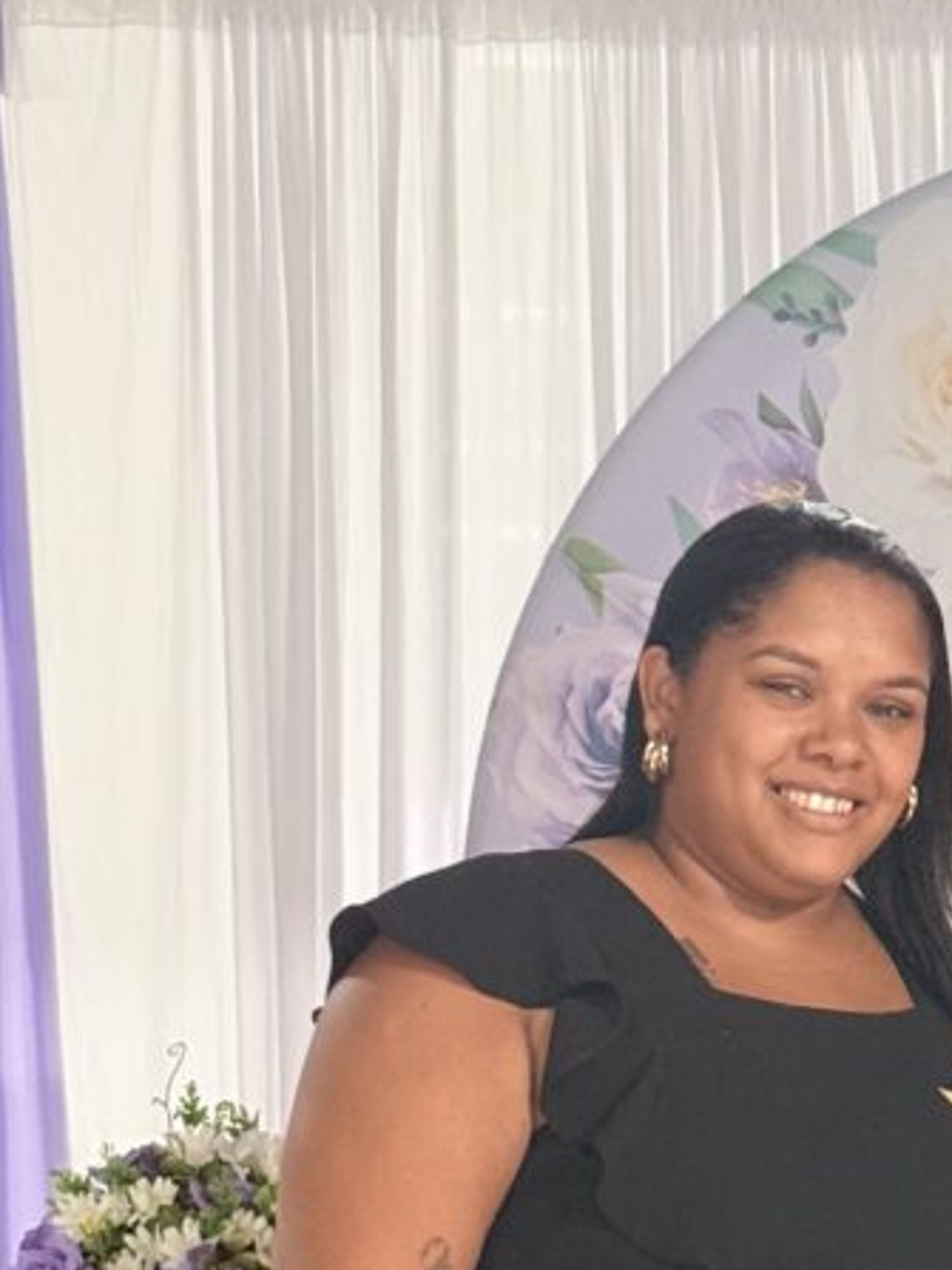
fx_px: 4036
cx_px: 992
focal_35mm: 110
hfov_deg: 13.2
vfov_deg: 17.7
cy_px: 1026
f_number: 1.78
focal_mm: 6.76
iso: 500
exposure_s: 1/40
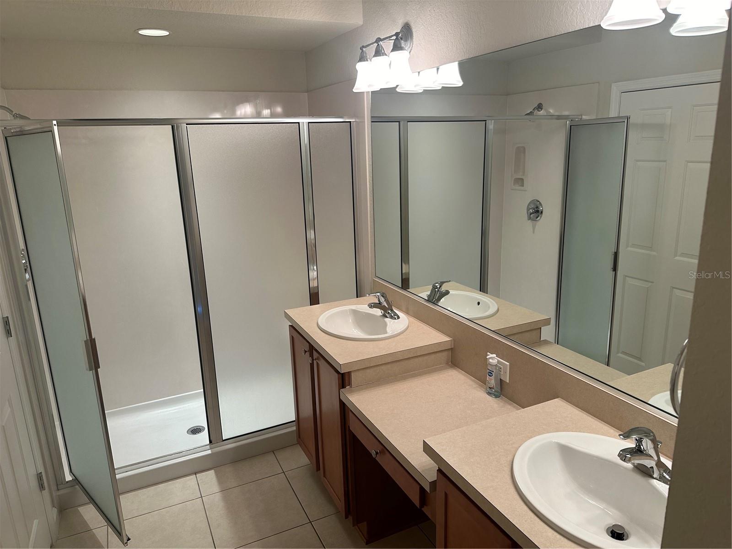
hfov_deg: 71.6
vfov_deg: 56.8
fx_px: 508
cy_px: 274
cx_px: 366
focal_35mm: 24
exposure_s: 1/120
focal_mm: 6.86
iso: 125
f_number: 1.78
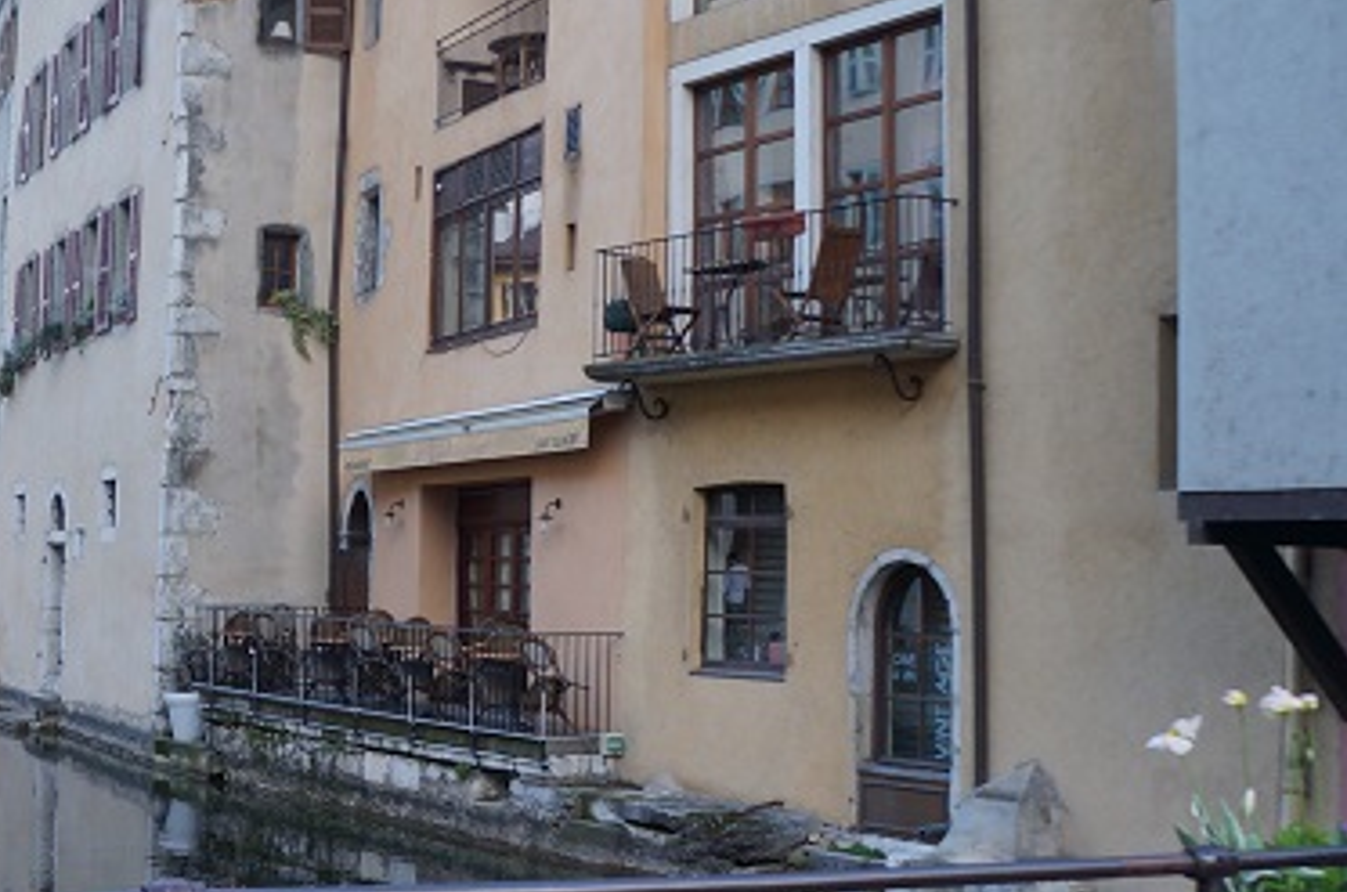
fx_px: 2054
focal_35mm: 55
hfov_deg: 35.0
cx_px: 244
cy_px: 368
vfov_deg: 24.5
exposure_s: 1/125
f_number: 5.6
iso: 200
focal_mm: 18
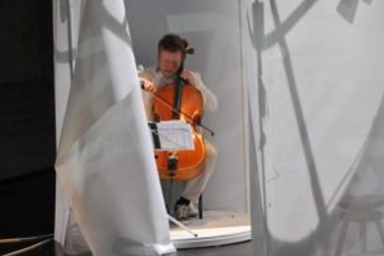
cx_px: 244
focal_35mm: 157
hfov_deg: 13.1
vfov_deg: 8.7
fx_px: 1674
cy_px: 104
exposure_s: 1/90
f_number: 5.6
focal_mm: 116
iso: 1600
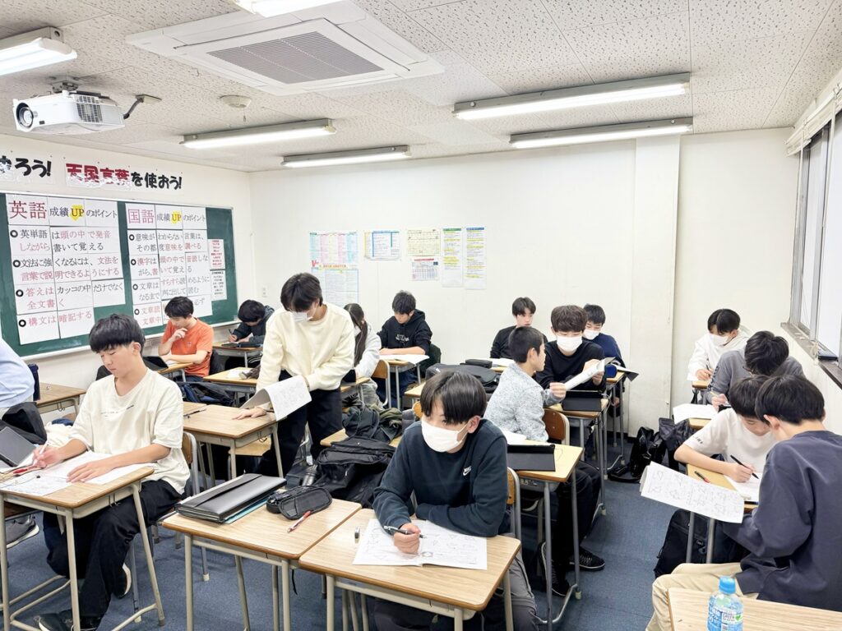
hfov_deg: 71.6
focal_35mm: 24
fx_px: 584
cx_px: 421
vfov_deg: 56.8
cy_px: 316
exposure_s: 1/100
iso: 64
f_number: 1.78
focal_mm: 6.76
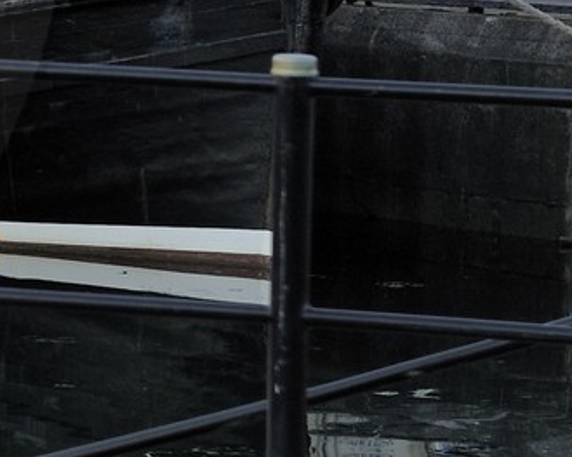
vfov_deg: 4.8
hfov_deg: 5.9
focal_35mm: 319
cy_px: -158
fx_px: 5399
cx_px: -645
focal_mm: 70
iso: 400
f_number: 3.5
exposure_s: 1/40
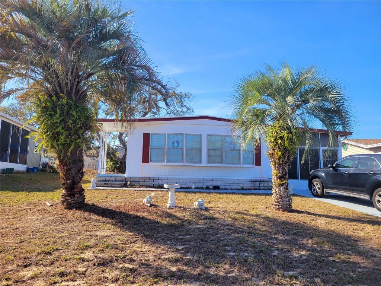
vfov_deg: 53.1
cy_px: 143
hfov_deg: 67.3
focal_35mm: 26
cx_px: 190
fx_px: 286
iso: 40
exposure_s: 1/1111
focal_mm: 5.4
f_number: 1.8
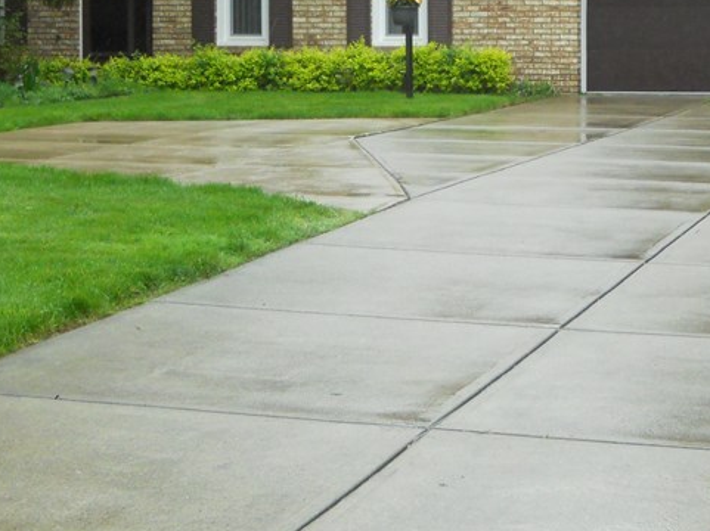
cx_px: 394
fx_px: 2009
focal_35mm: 98
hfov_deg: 20.0
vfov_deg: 14.9
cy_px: 50
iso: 320
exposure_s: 1/250
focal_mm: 8.3
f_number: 3.4
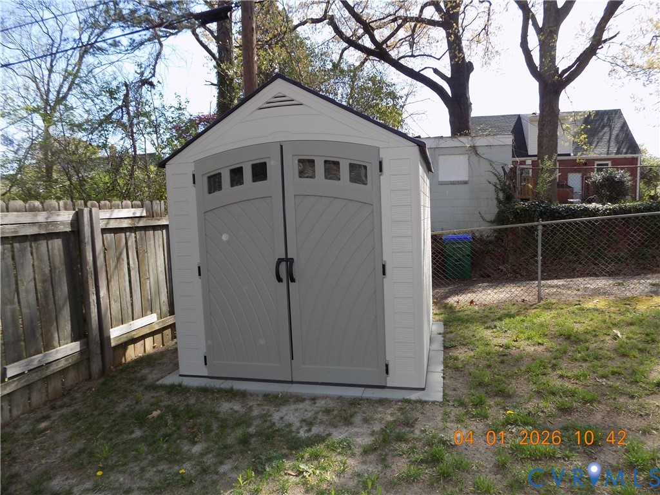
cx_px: 330
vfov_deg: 58.9
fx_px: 439
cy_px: 248
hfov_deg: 73.9
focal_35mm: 23
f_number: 3.1
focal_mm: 4
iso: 80
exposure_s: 1/250
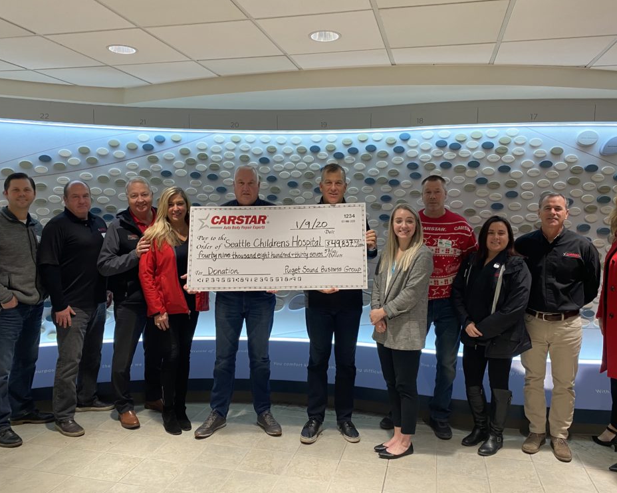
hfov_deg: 62.2
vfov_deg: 51.5
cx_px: 320
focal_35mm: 28
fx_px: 511
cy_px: 251
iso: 100
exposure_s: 1/60
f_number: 1.8
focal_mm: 4.25
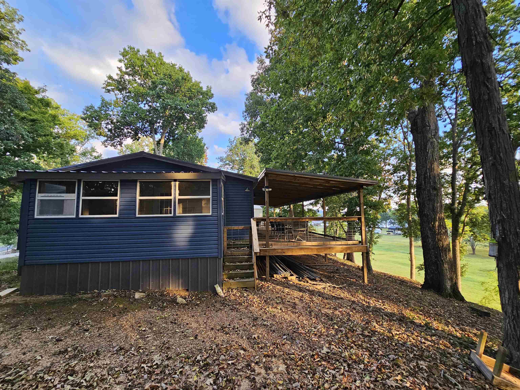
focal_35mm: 13
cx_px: 260
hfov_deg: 106.2
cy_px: 195
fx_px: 195
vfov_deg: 89.9
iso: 125
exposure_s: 1/207
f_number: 2.2
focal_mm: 2.2
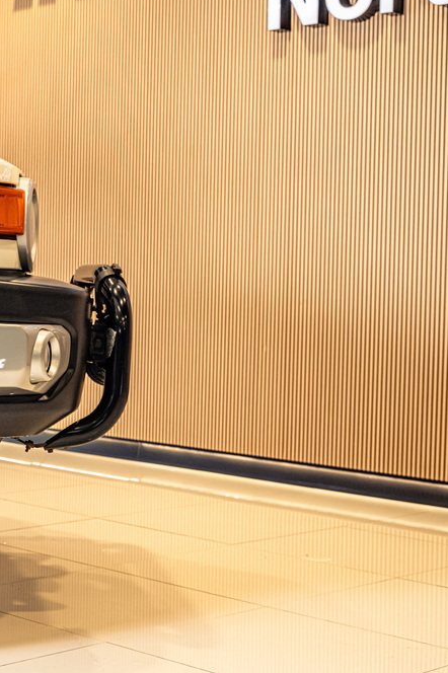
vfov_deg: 27.4
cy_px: 330
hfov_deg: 17.7
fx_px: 1383
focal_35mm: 74
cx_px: -50
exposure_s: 1/200
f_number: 5
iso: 1600
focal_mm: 48
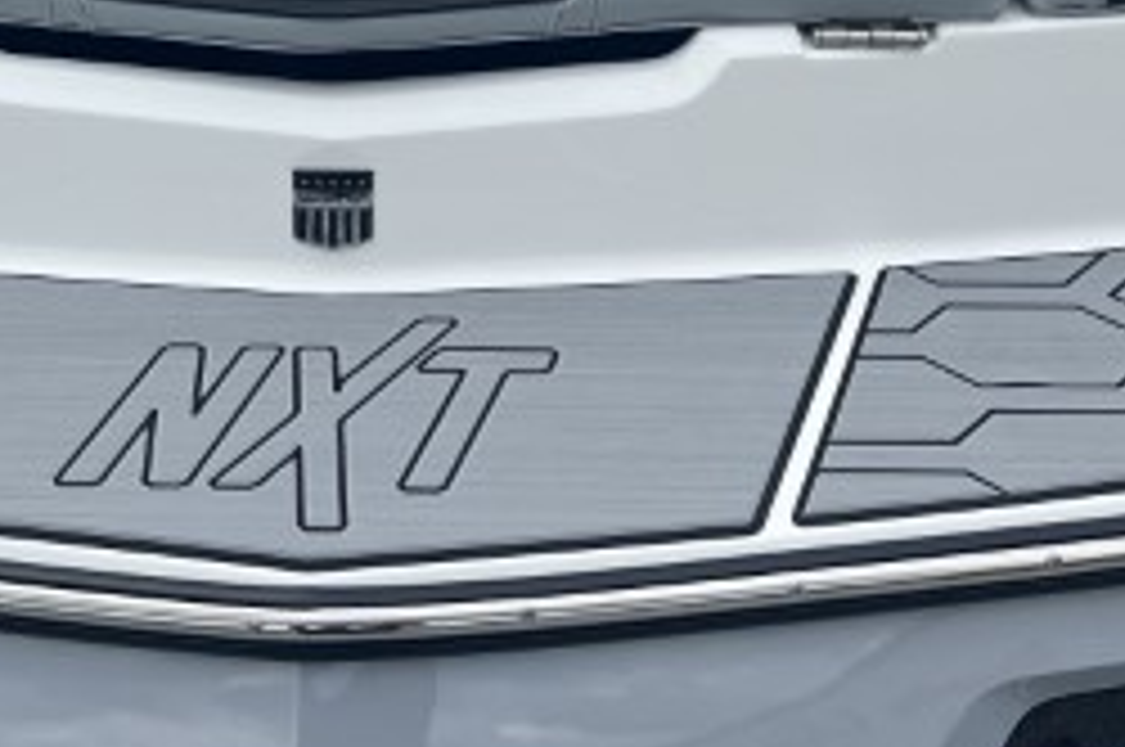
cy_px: 27
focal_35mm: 65
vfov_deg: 20.3
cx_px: 328
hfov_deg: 30.6
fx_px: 2029
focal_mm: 5.7
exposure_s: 1/3968
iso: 50
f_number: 1.5
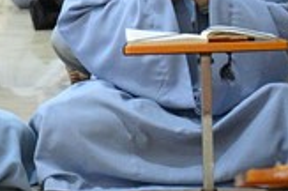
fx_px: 3816
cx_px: -148
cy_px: -170
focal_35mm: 478
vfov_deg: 2.9
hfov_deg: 4.3
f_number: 4.5
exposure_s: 1/250
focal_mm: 120
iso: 20000
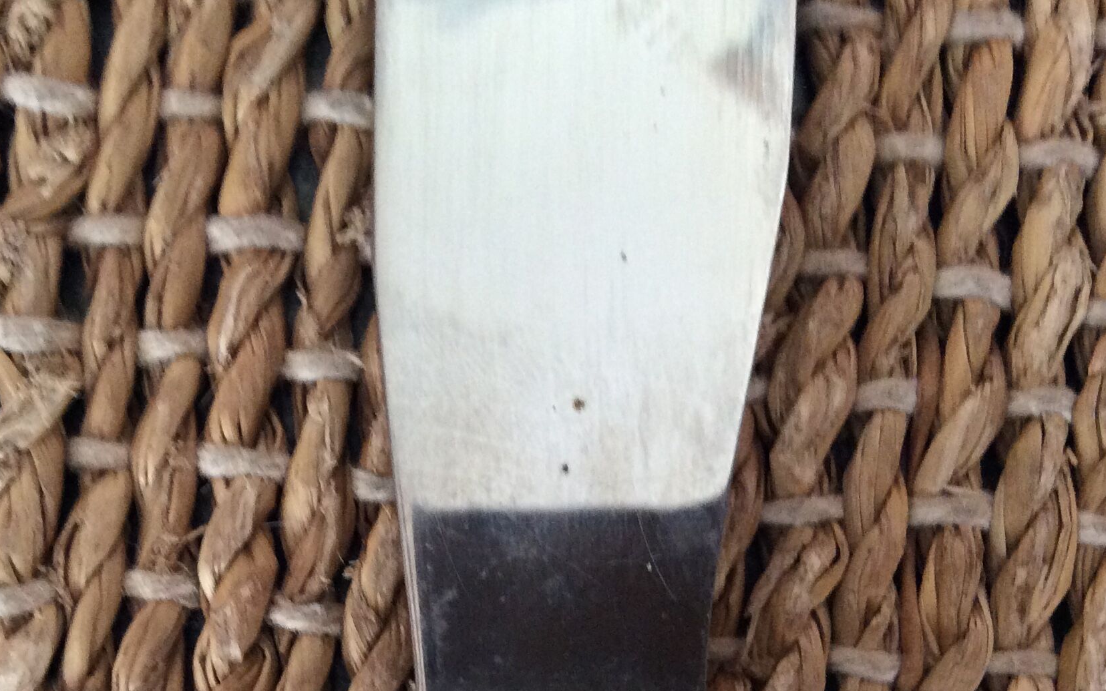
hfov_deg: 38.0
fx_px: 1598
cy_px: 592
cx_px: 445
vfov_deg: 23.9
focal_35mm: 53
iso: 200
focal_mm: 3.3
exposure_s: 1/25
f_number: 2.4
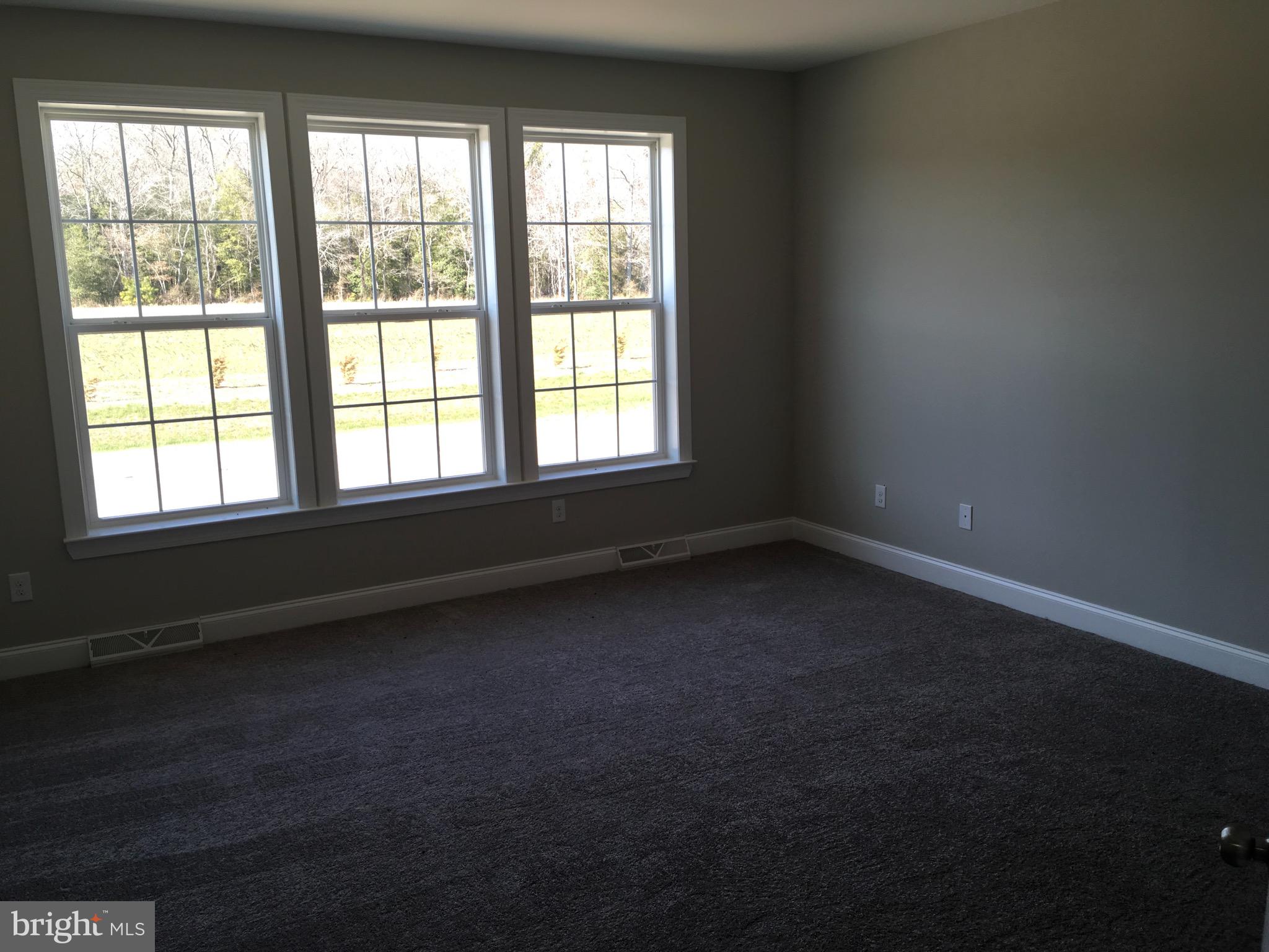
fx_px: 1063
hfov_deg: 61.7
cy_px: 476
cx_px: 634
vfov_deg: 48.2
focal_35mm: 29
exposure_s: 1/87
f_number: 2.2
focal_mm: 4.15
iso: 25
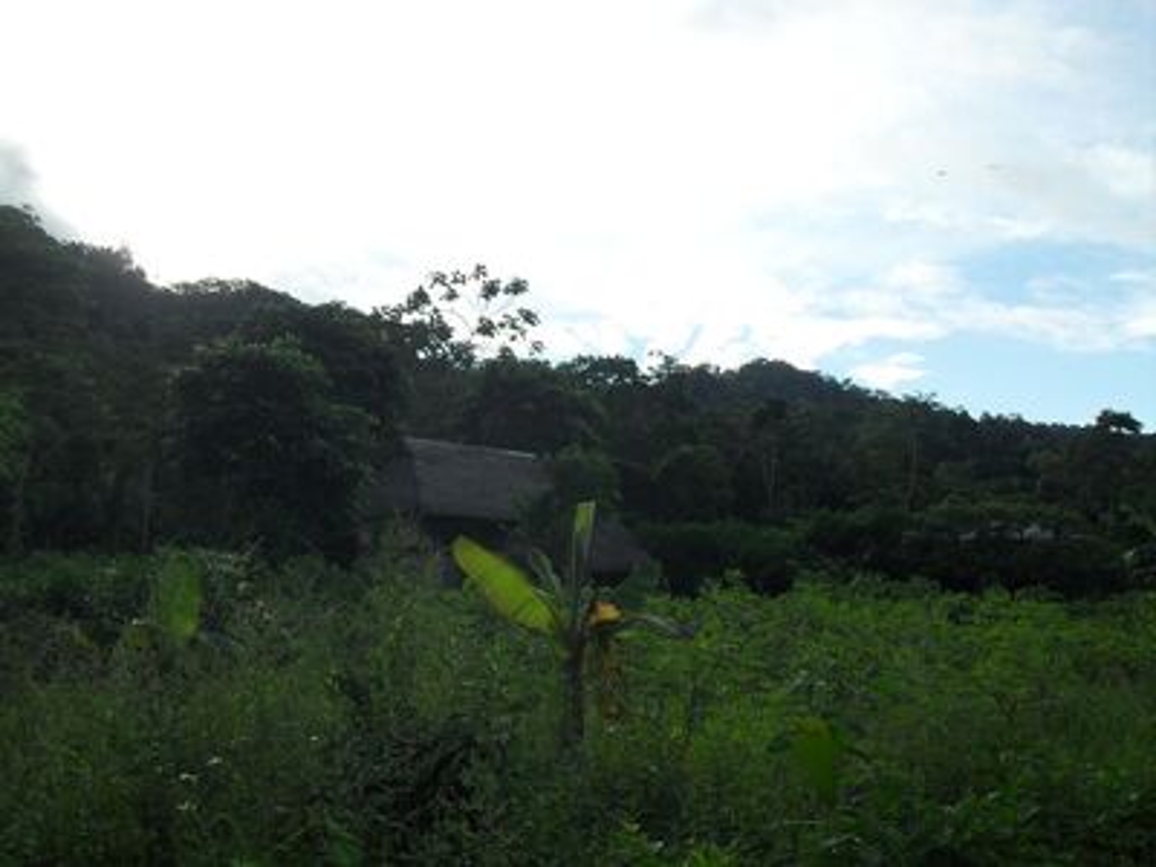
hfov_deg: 49.0
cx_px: 578
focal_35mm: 38
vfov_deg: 37.7
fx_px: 1269
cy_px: 434
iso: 80
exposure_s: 1/180
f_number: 8.3
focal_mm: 6.3
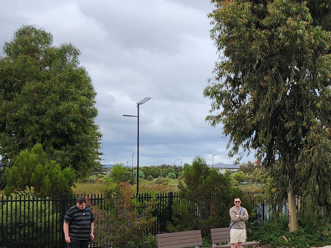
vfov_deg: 19.5
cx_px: 425
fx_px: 717
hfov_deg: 23.2
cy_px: 181
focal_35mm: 75
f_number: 1.8
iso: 20
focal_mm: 5.4
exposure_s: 1/1148
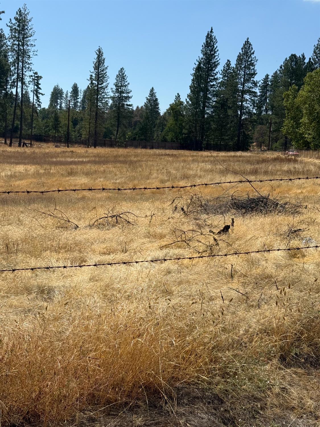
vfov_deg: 39.7
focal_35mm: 48
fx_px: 592
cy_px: 214
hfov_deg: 30.3
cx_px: 160
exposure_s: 1/7143
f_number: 1.78
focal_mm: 6.76
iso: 64
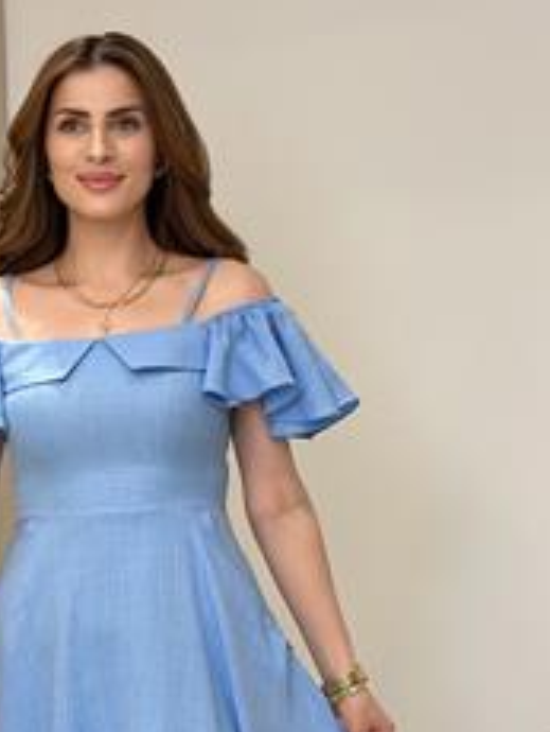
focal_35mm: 111
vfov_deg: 17.4
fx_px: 2347
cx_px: 130
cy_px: 679
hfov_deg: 13.3
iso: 80
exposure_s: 1/279
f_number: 1.78
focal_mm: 6.86
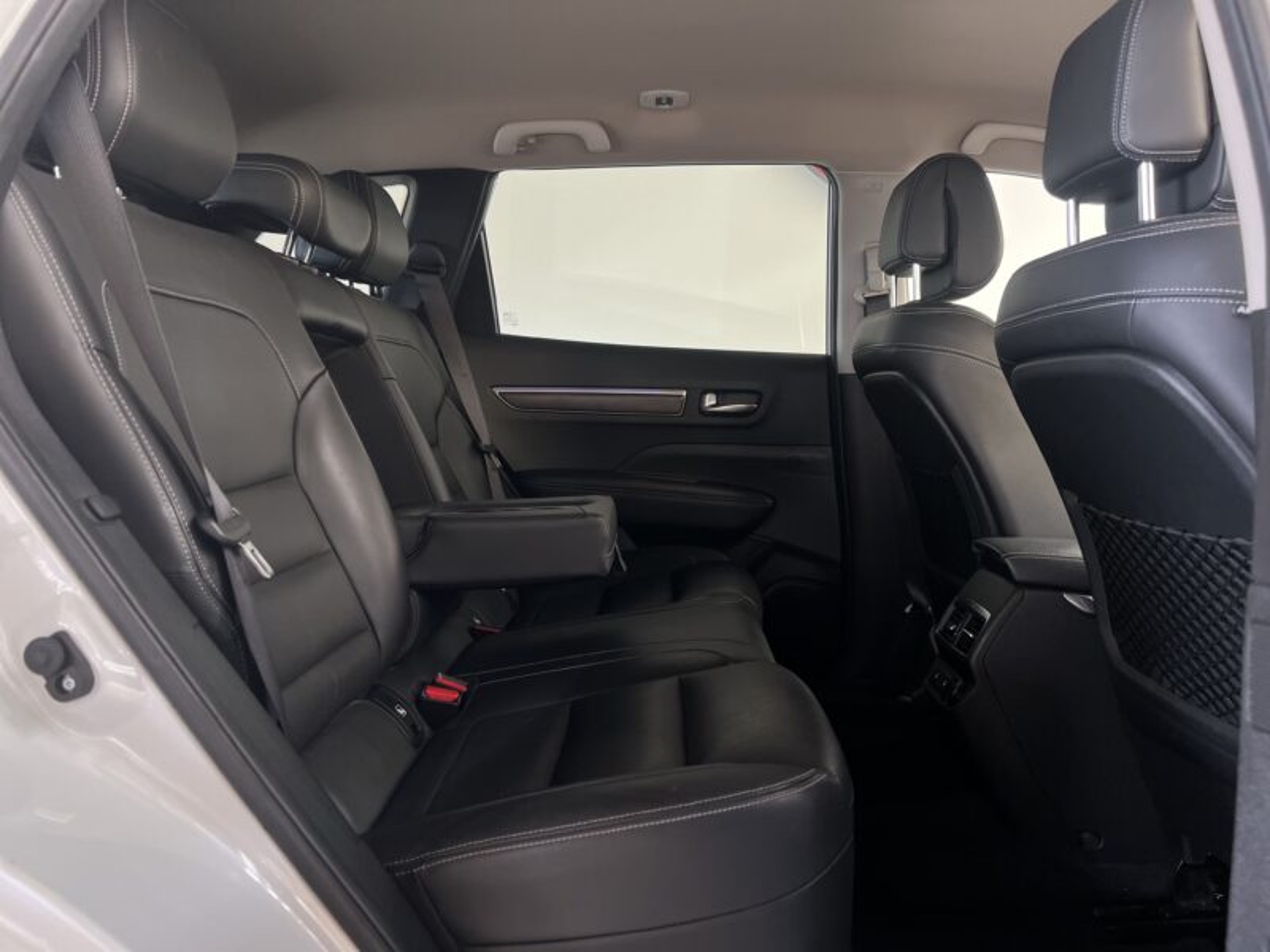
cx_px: 635
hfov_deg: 67.3
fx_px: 954
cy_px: 476
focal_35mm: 26
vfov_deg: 53.1
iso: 125
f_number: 1.5
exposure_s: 1/67
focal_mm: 5.7
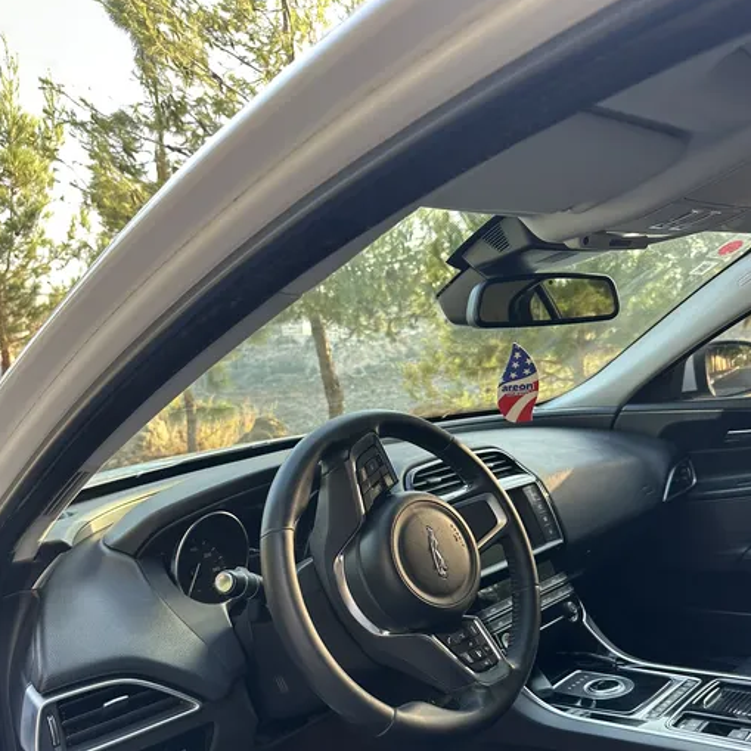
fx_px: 736
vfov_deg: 53.3
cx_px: 394
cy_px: 480
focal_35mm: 30
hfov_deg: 54.0
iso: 80
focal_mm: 6.86
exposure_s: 1/121
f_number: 1.78
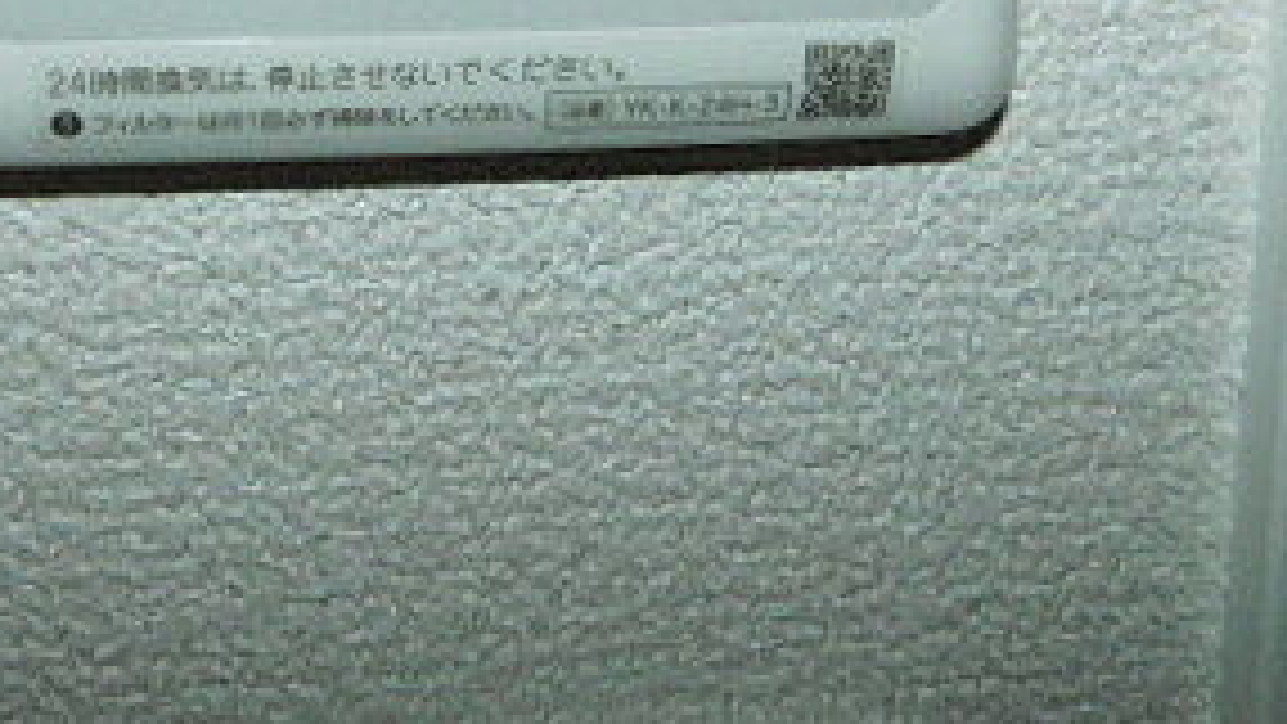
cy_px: -306
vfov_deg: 19.2
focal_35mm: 56
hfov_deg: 36.7
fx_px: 1911
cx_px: 387
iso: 200
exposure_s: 1/30
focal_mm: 4
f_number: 3
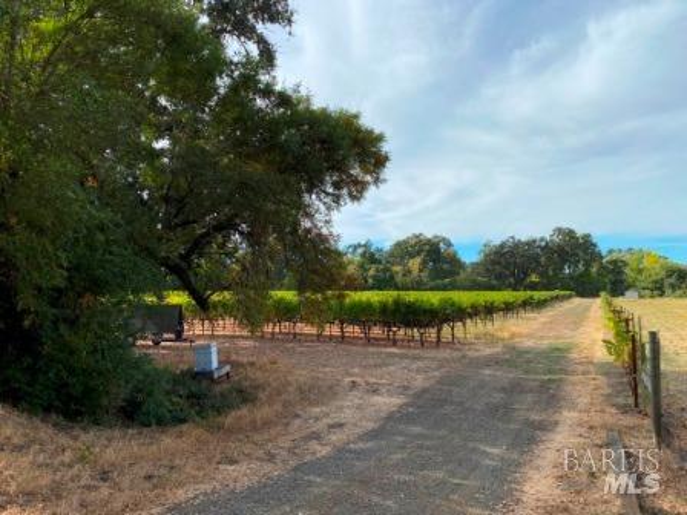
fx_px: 516
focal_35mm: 26
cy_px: 258
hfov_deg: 67.3
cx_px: 344
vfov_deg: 53.1
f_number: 1.8
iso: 32
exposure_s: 1/2625
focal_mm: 4.25
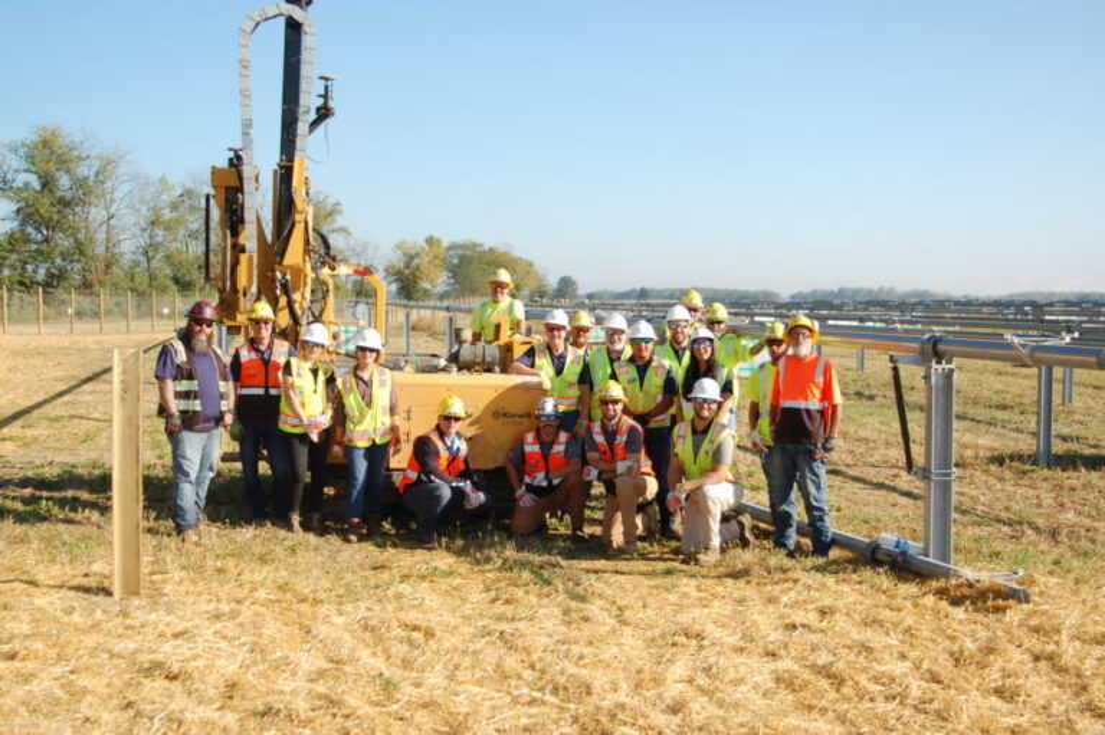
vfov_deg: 31.9
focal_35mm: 42
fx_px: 1288
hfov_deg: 46.4
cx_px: 552
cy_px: 368
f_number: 4.5
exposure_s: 1/1000
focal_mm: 28
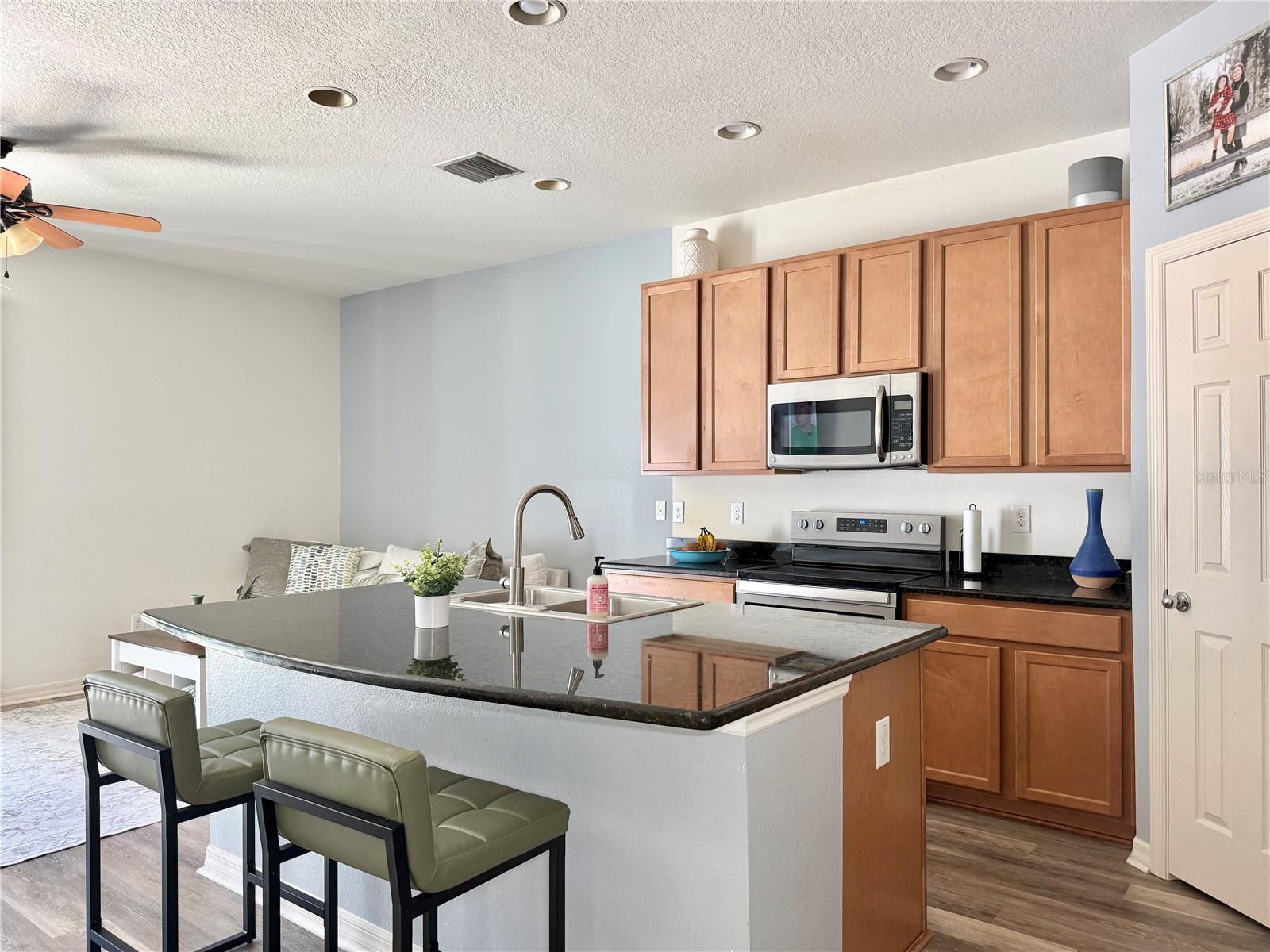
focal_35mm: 24
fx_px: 881
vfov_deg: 56.8
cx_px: 635
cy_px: 476
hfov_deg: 71.6
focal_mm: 6.76
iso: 200
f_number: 1.78
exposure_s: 1/107
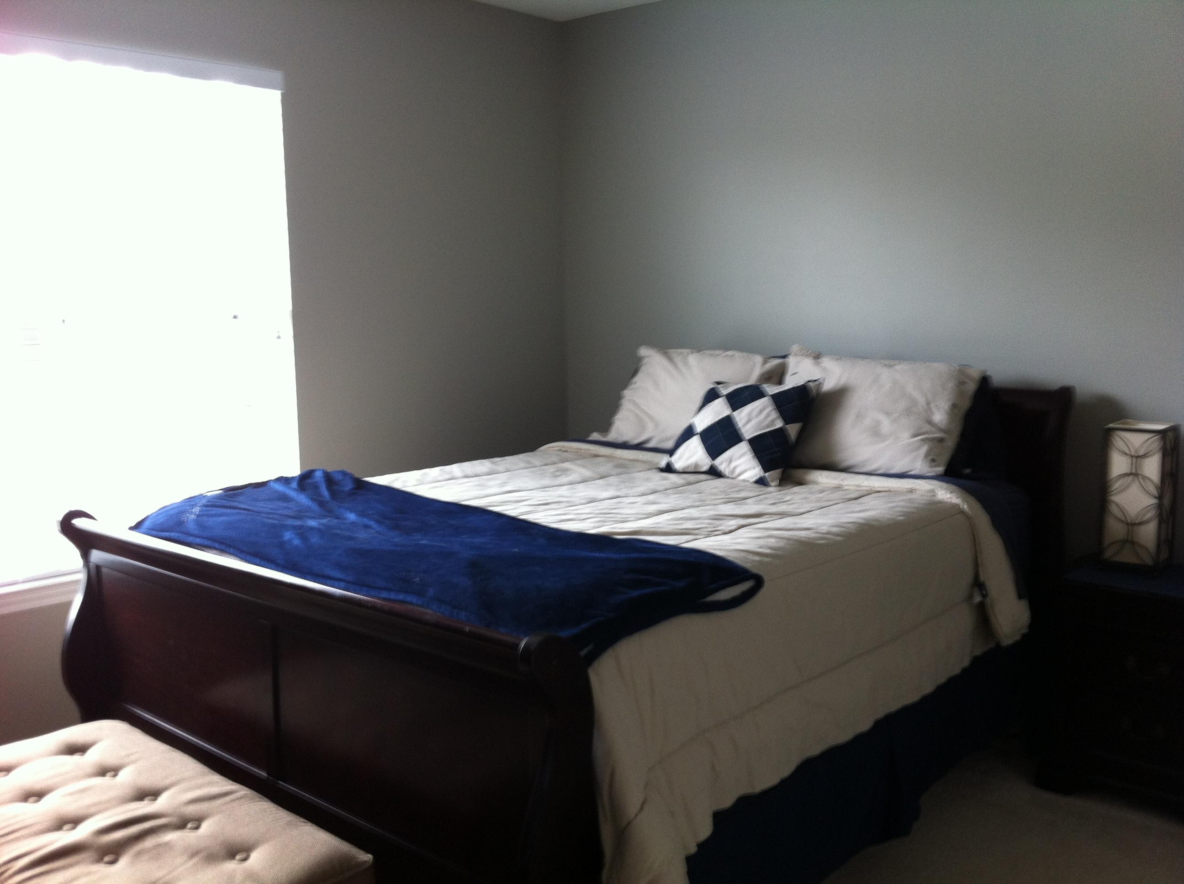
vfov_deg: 40.6
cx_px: 592
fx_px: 1195
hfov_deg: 52.7
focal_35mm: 35
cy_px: 442
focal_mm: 3.85
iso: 100
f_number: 2.8
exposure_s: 1/15
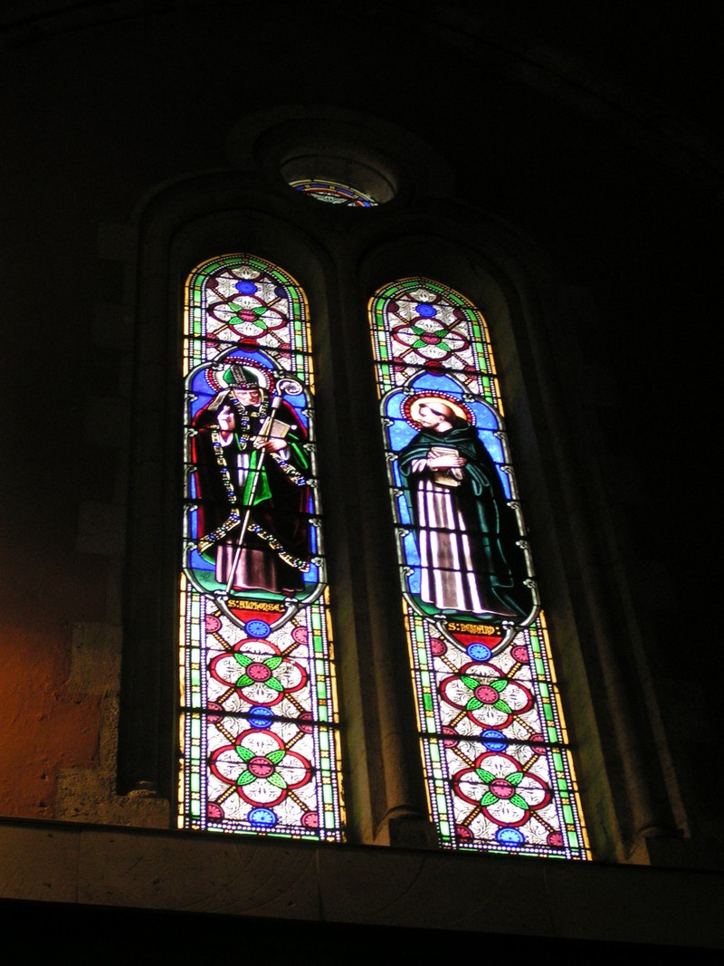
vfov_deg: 28.6
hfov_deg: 21.6
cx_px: 362
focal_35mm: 68
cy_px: 483
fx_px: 1897
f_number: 3.2
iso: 200
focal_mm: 10.5
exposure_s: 1/50
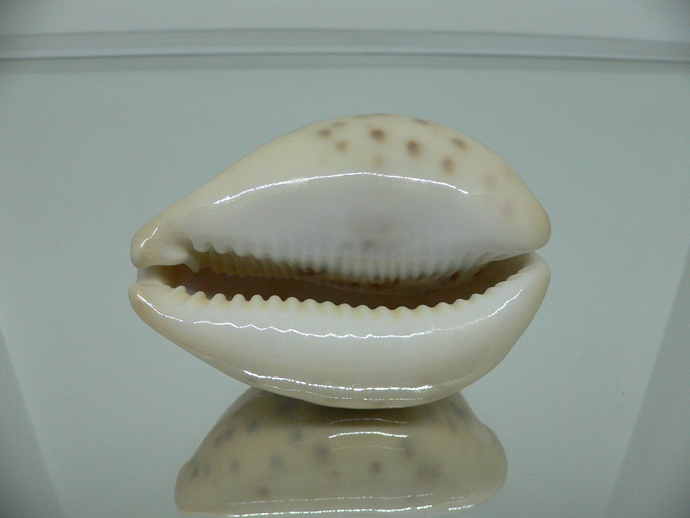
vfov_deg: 40.7
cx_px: 345
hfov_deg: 52.6
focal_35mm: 35
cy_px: 259
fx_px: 698
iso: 200
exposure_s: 1/60
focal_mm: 4.6
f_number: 2.8
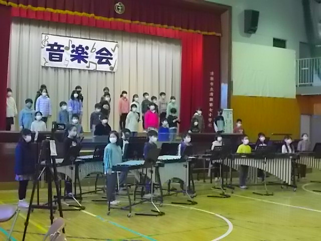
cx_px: 160
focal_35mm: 50
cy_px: 120
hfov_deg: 38.2
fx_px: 464
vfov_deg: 29.1
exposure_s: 1/30
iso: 800
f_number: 4.5
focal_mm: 9
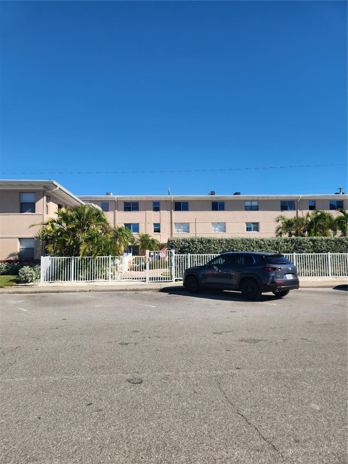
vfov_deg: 73.9
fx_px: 308
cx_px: 174
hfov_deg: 58.9
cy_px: 232
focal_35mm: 23
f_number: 1.8
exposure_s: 1/1533
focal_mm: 5.4
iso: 20
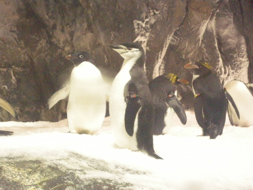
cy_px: 95
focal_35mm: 123
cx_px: 126
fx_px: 899
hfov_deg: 16.0
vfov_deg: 12.0
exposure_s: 1/65.7
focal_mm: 26.3
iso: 1600
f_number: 5.3
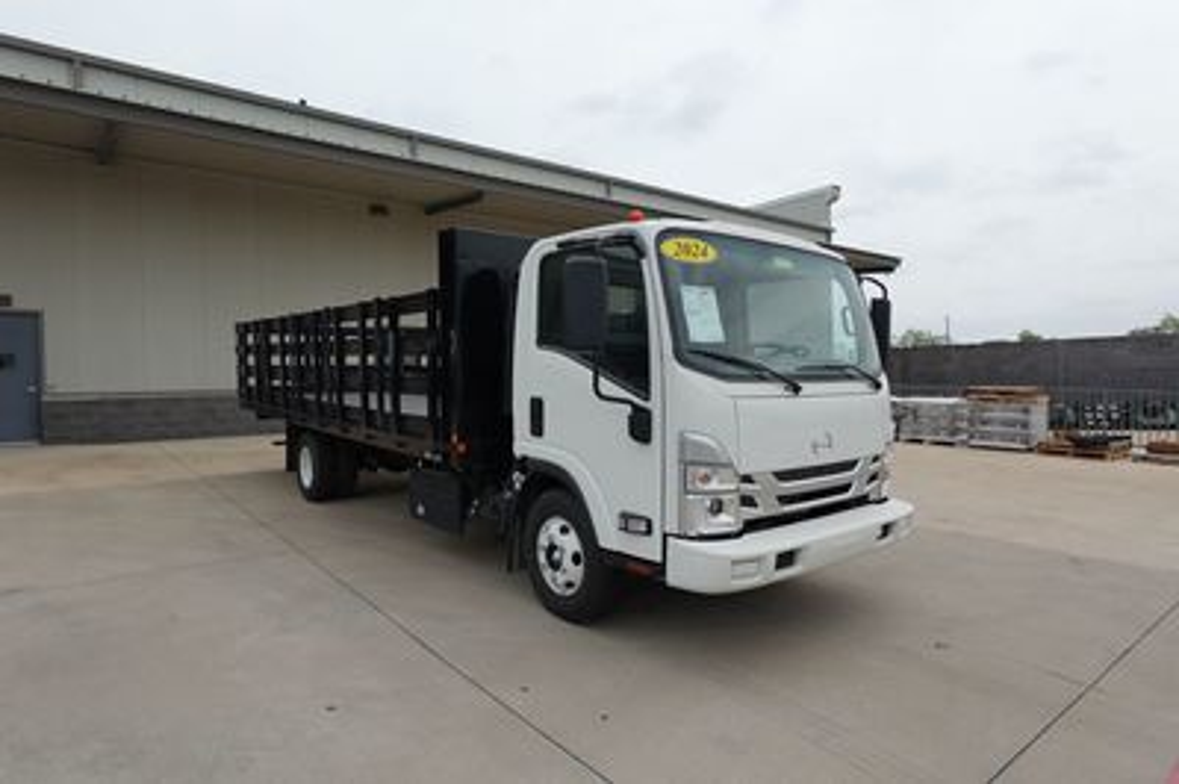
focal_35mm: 20
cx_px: 590
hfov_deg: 84.0
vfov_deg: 61.8
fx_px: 654
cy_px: 392
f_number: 2
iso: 125
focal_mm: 7.6
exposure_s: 1/3200
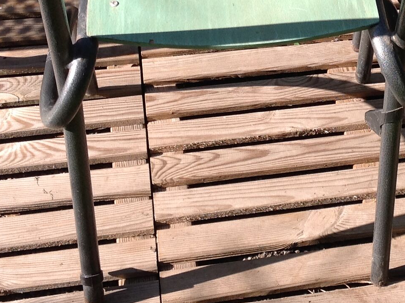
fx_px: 1098
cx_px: 351
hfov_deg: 20.5
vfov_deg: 15.5
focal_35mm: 94
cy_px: 28
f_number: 2.4
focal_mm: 4.28
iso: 50
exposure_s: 1/703
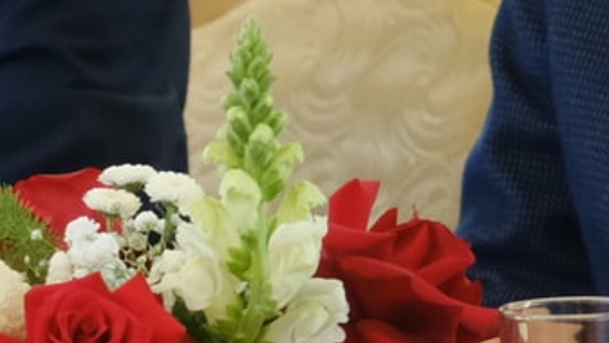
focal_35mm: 584
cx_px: 737
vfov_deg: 2.1
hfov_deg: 3.7
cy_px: -182
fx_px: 9436
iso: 3200
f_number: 4.5
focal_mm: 65.2
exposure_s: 1/50
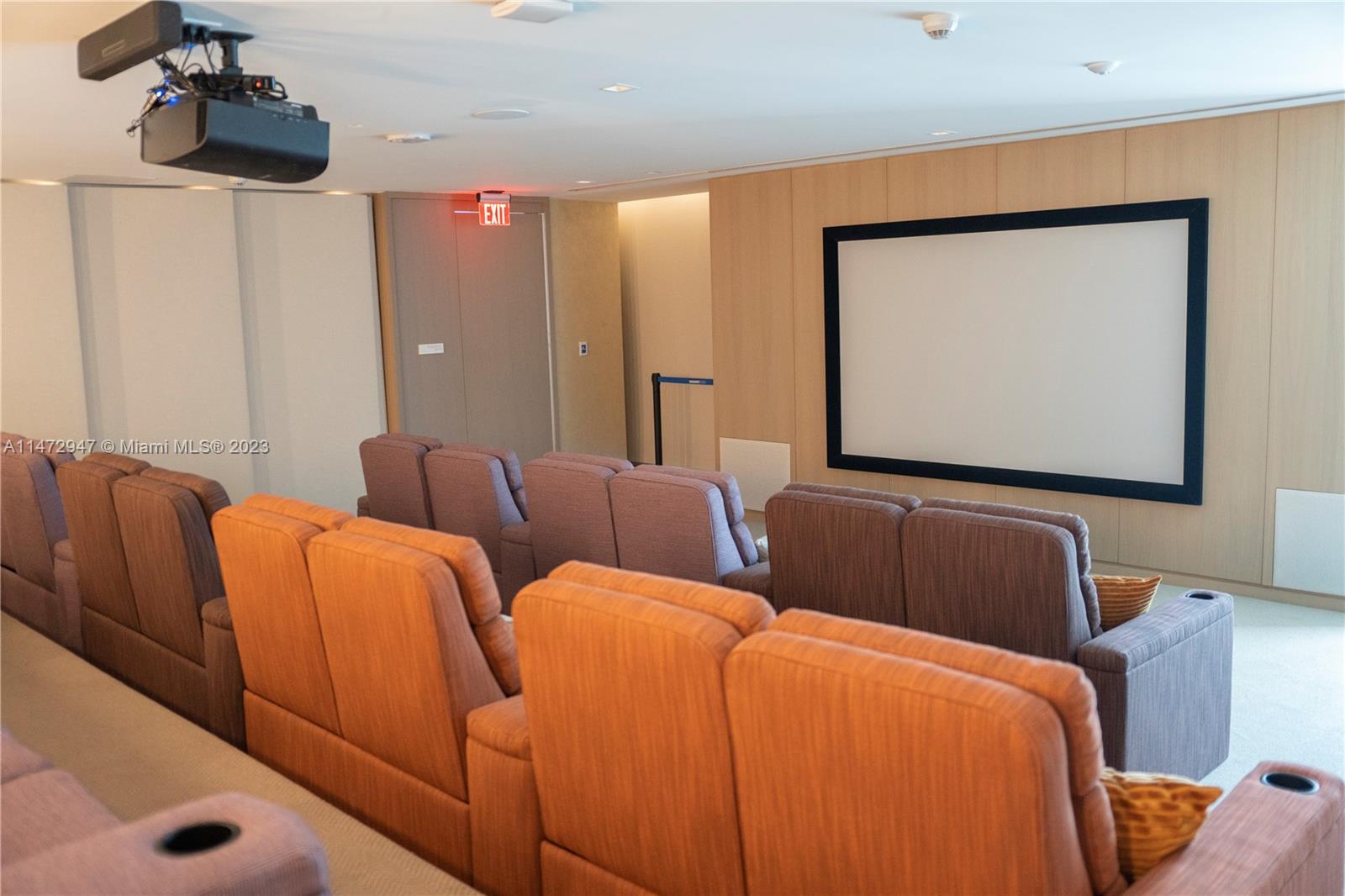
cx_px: 672
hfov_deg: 61.9
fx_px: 1121
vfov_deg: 43.6
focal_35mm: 30
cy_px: 448
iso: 800
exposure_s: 1/125
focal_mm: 20
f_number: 1.8
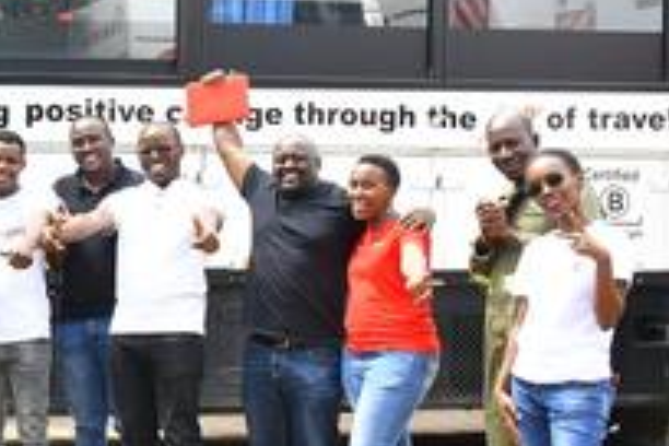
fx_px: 1970
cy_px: 193
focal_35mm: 106
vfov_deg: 12.9
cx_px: -282
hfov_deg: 17.6
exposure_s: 1/200
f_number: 7.1
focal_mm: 24
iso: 320
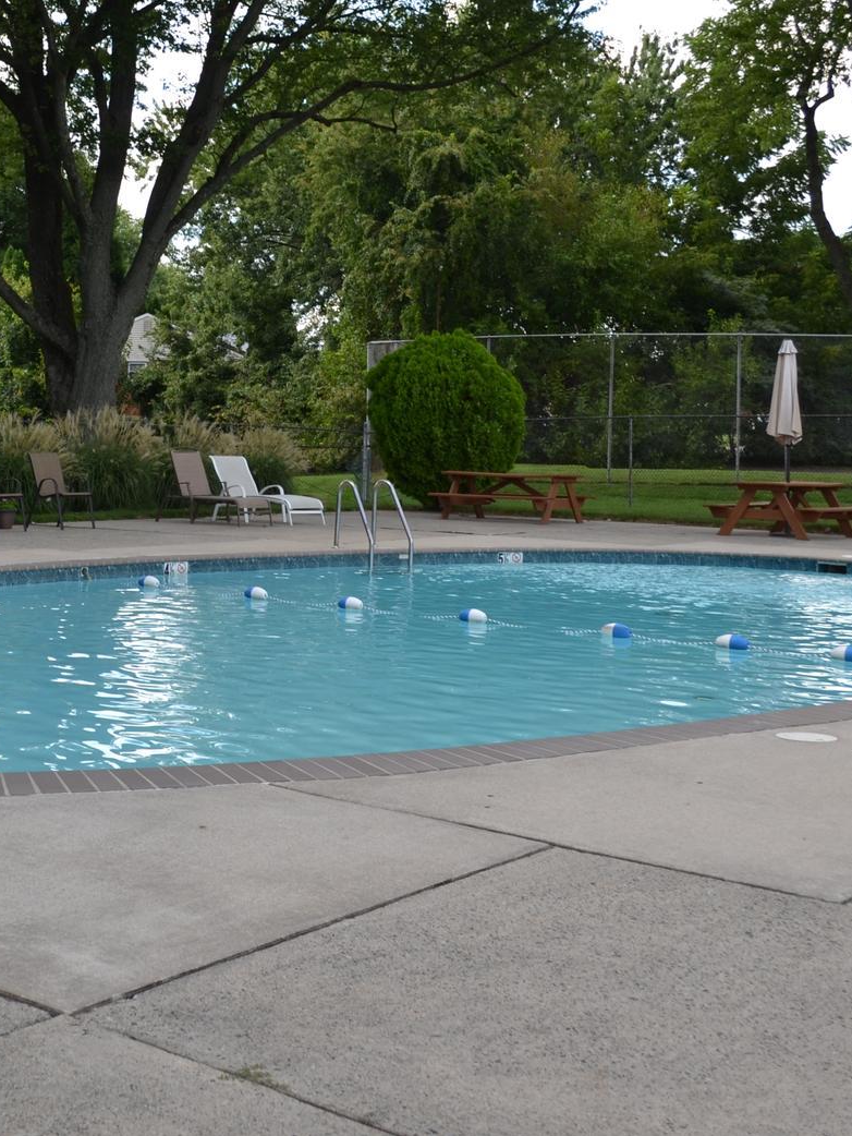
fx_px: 1673
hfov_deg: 27.9
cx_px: 162
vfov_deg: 37.1
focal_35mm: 51
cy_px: 394
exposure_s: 1/200
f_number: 5.6
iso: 100
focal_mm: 18
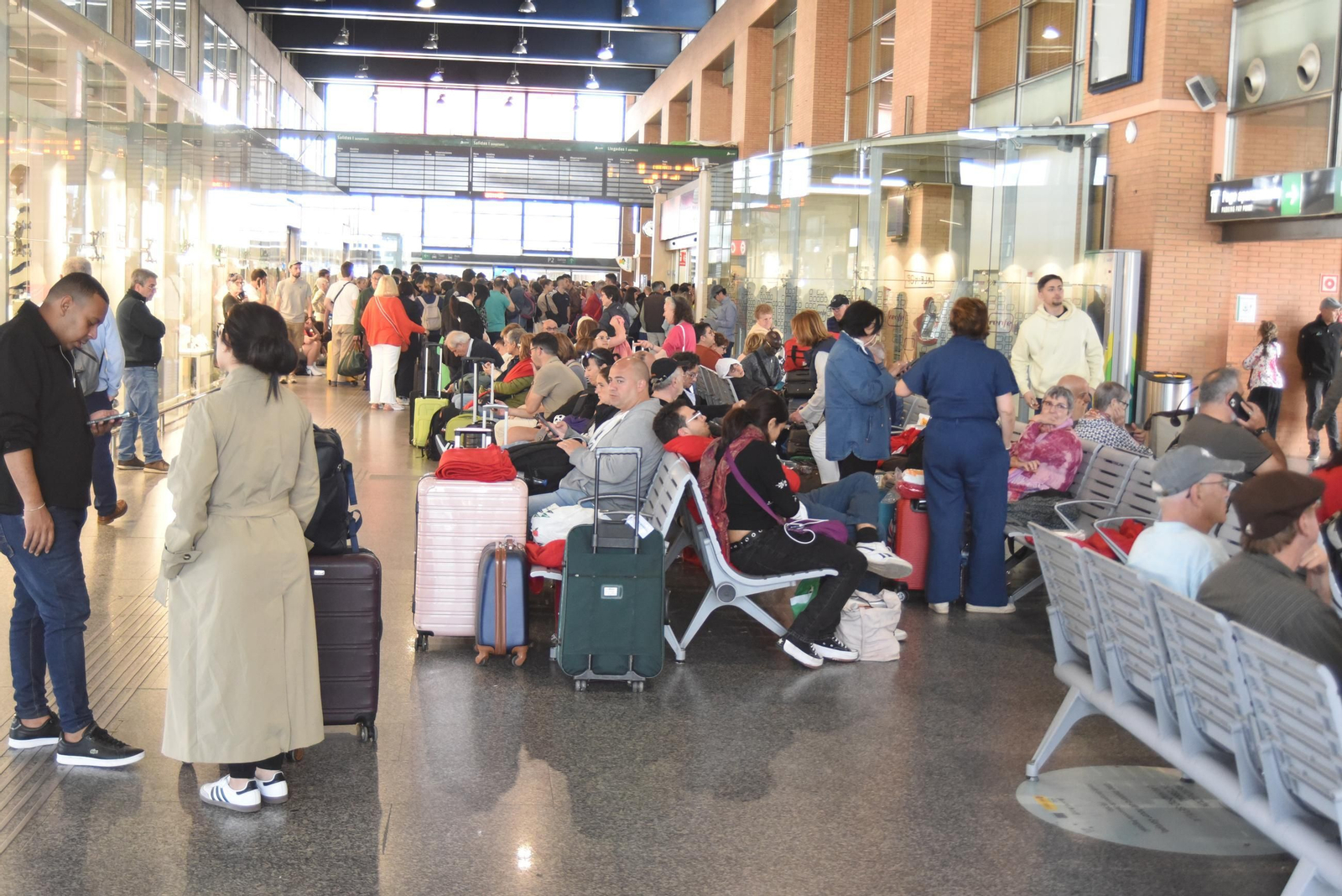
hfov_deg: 41.1
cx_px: 671
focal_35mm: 48
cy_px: 448
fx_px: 1790
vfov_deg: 28.1
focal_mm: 48
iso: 4000
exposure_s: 1/160
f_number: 6.3
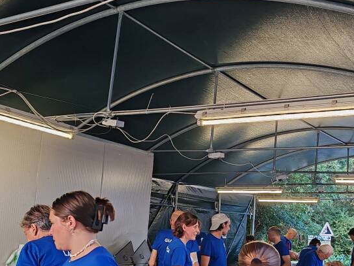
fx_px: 522
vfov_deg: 28.4
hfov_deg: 37.4
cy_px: 171
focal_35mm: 51
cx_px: 155
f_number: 1.9
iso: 400
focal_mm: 6.12
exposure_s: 1/100
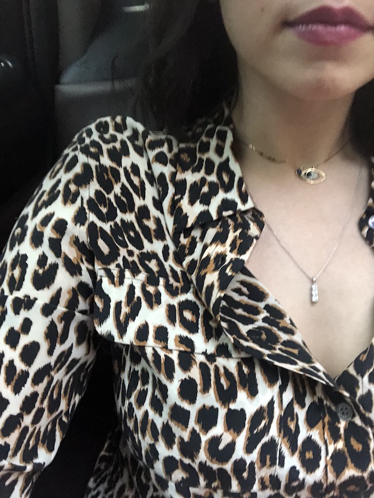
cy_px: 249
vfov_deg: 56.8
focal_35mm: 32
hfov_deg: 44.2
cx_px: 187
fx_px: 461
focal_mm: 2.87
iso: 400
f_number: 2.2
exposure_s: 1/30
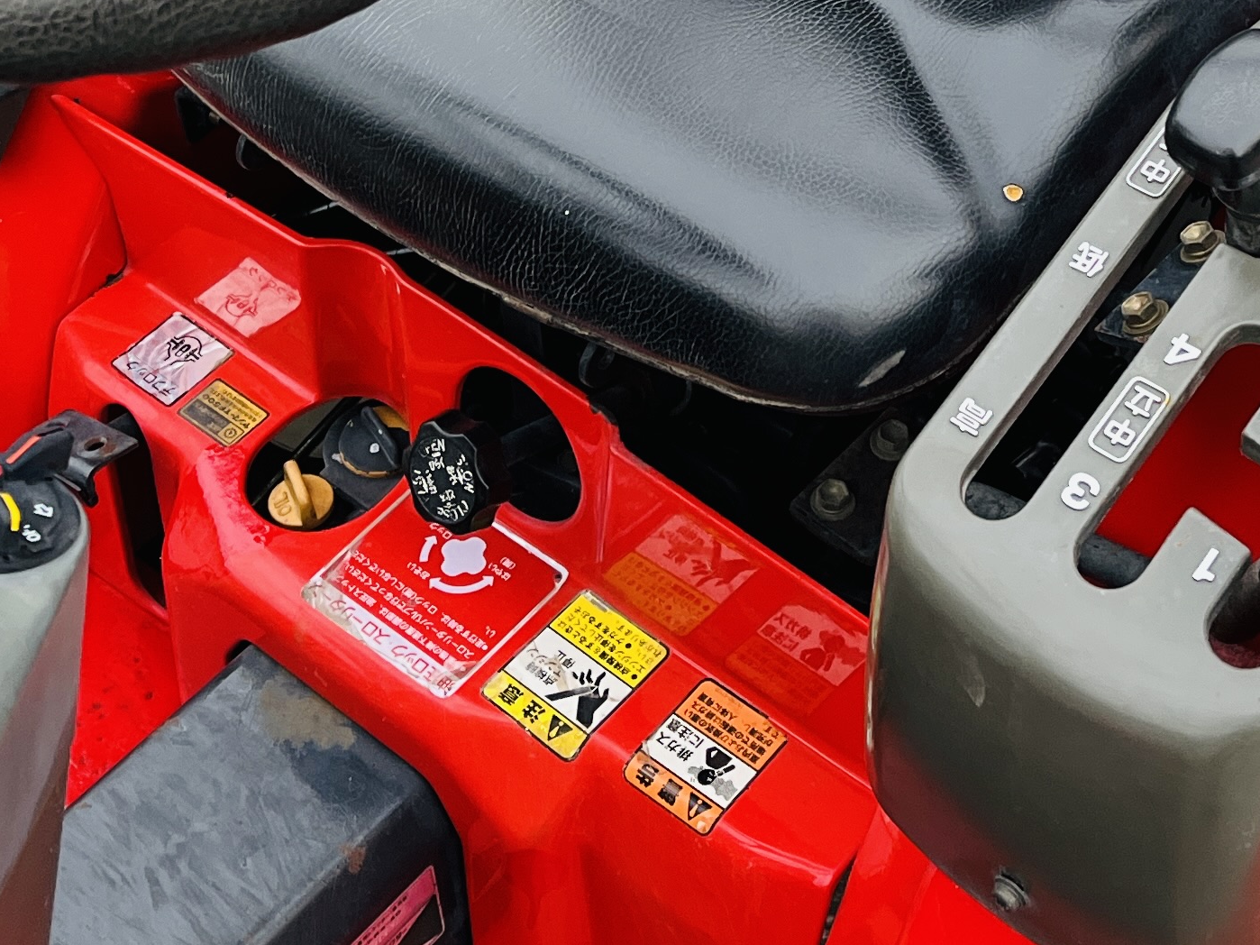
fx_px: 2729
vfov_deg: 18.8
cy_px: -99
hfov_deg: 25.9
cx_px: 762
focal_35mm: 75
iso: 125
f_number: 1.6
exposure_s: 1/100
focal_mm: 5.1
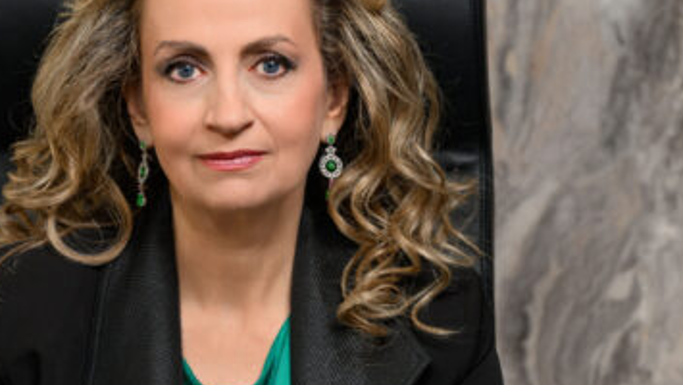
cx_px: 215
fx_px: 4167
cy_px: 260
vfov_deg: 5.3
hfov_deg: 9.4
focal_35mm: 230
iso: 320
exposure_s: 1/80
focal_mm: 104
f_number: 5.6
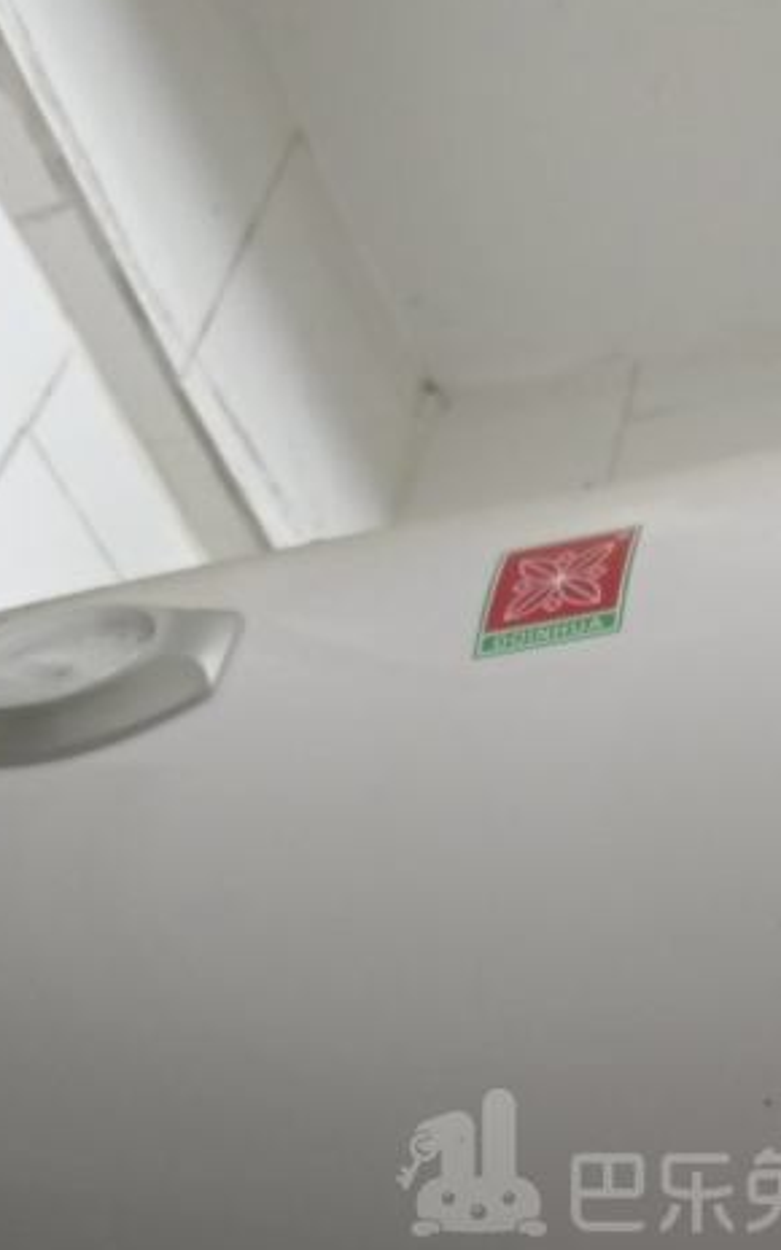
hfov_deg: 22.9
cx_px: 611
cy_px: 1165
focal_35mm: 56
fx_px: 1907
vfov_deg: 34.0
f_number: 1.88
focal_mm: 5.59
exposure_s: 1/50
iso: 1209
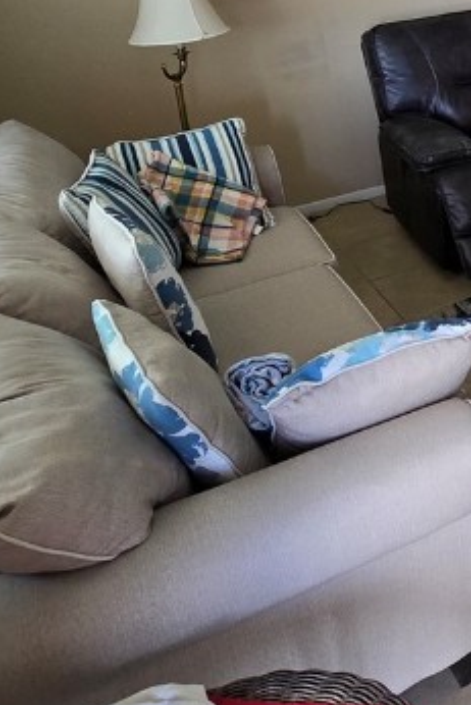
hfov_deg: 26.4
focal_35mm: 40
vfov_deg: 44.4
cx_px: 667
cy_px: 79
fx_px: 784
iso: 125
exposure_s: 1/60
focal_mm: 2.2
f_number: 2.2
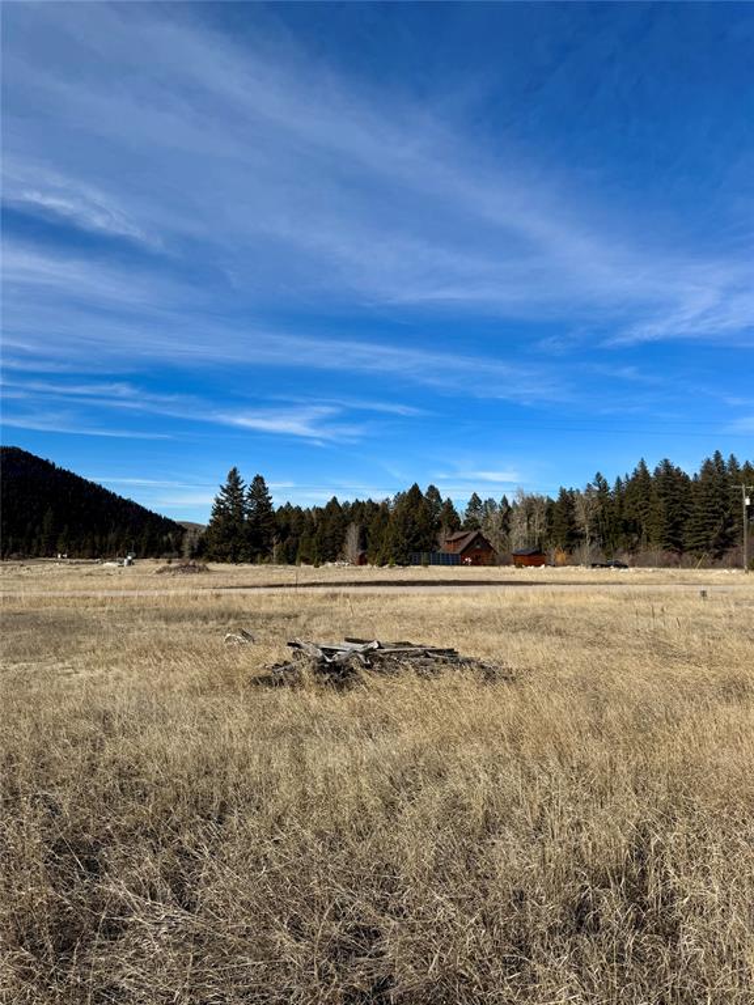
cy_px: 502
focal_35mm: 24
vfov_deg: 71.6
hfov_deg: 56.8
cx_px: 377
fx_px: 697
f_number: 1.78
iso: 80
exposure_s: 1/6410
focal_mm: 6.76
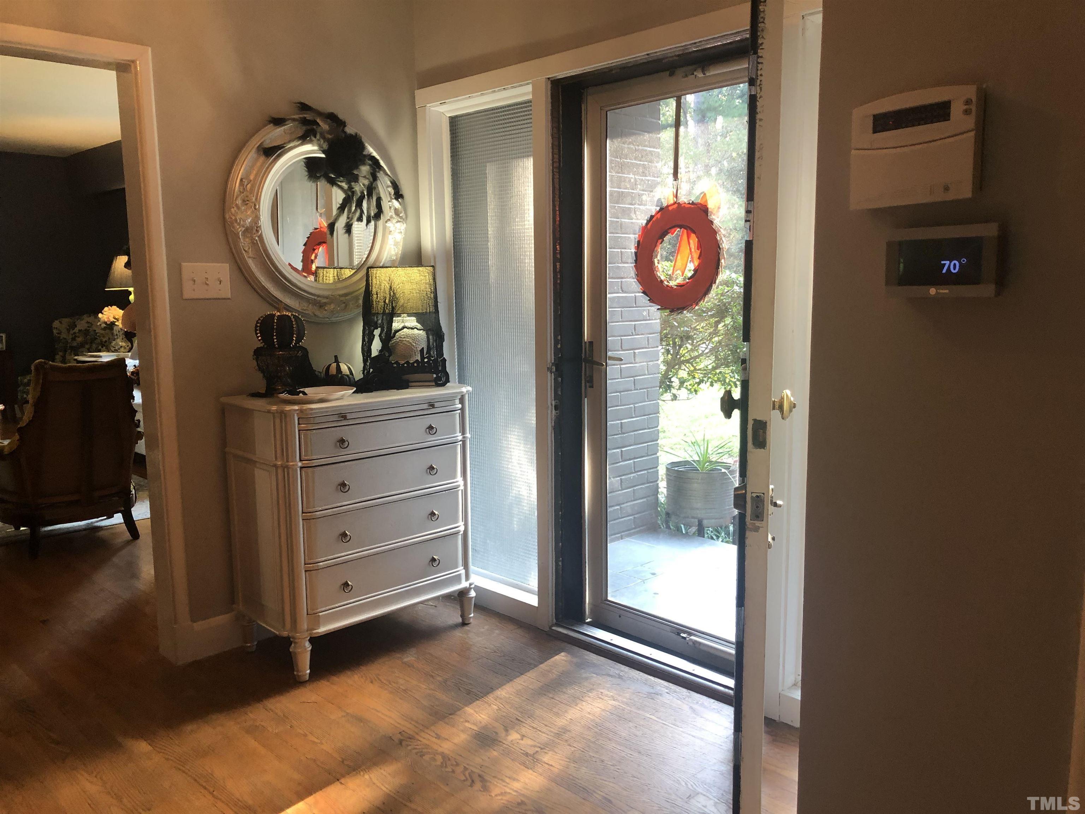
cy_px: 407
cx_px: 542
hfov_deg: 63.4
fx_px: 878
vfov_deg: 49.7
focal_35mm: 28
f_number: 1.8
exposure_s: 1/15
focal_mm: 3.99
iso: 40
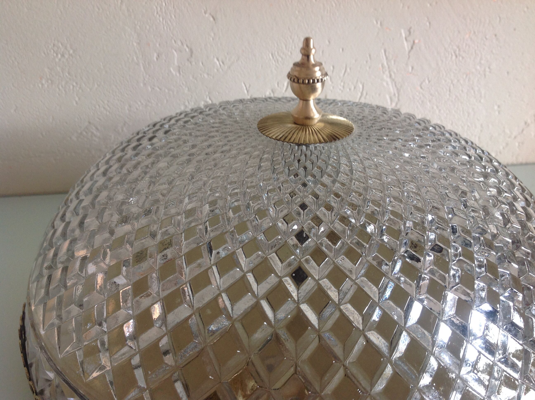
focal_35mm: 35
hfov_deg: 52.7
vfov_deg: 40.6
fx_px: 540
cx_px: 268
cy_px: 200
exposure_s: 1/30
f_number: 2.4
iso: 64
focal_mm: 4.28
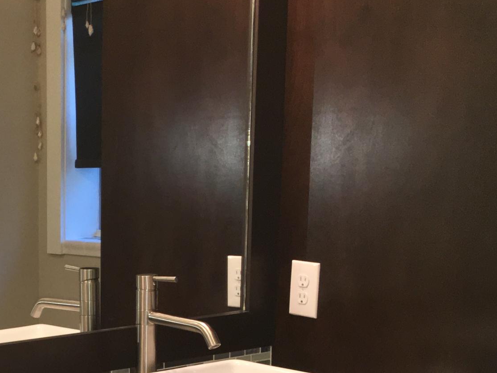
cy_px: 398
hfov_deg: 23.8
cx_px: -12
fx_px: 1120
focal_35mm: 78
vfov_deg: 18.3
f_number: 2.2
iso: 64
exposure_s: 1/30
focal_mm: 4.15
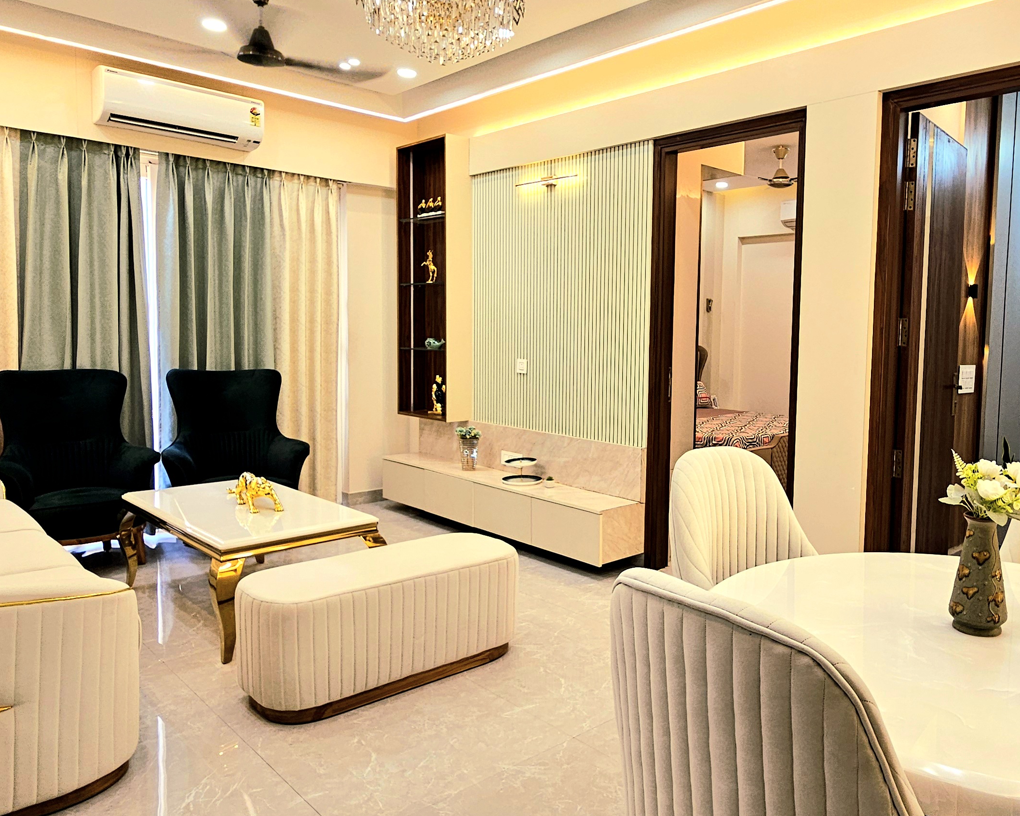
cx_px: 624
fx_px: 725
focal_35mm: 24
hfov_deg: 69.4
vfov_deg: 58.7
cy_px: 387
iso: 50
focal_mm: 2.2
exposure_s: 1/50.3
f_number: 2.2
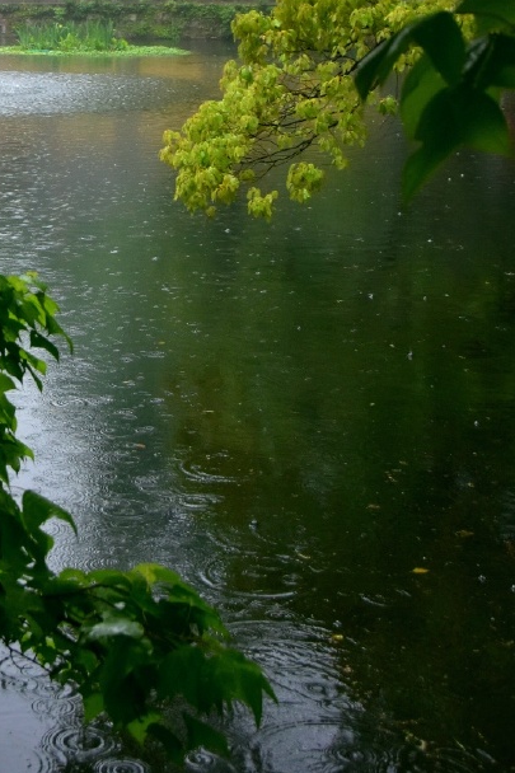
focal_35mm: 77
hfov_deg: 17.4
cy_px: 78
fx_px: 1653
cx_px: 47
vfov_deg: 25.5
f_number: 5
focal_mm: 26
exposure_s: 1/100
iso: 400
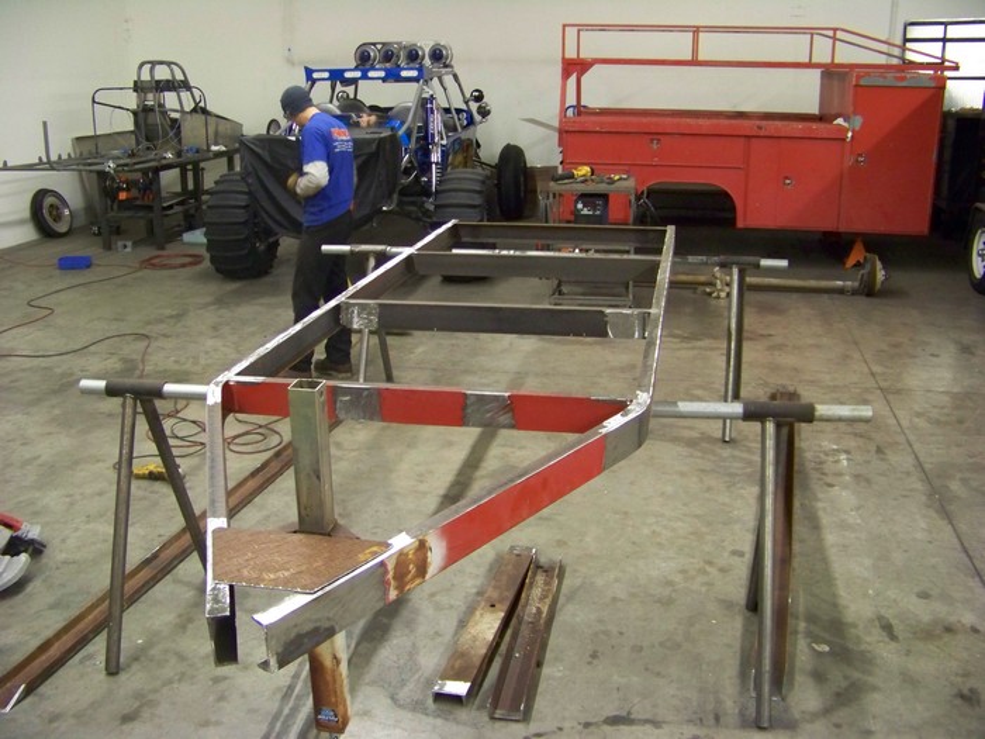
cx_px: 492
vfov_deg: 39.7
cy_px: 370
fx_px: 1024
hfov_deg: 51.4
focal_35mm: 36
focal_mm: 5.85
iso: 400
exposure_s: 1/15
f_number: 2.8
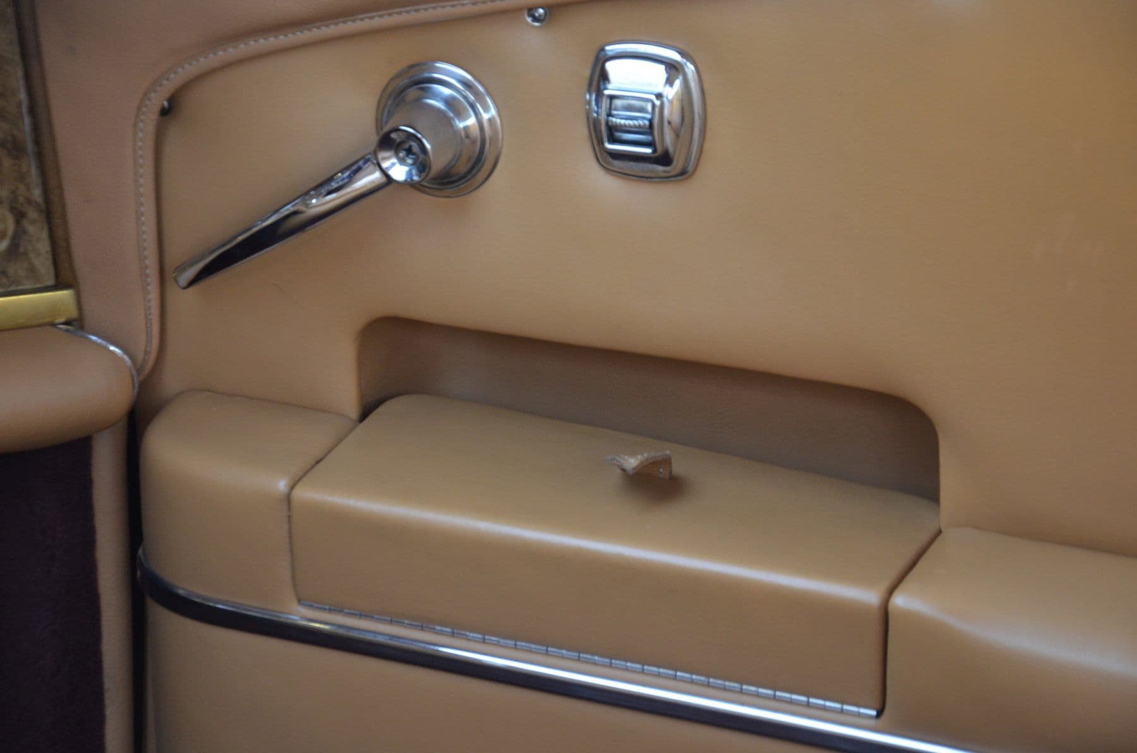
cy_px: 376
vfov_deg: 10.1
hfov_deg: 15.2
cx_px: 568
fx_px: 4255
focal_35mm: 135
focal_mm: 90
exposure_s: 1/60
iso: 800
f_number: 5.6
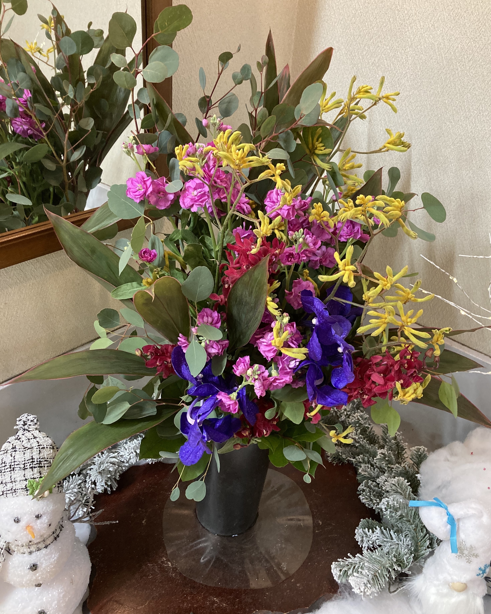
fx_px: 545
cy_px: 297
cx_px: 250
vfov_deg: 58.8
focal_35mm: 30
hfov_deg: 48.5
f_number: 1.8
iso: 250
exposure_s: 1/40
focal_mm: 4
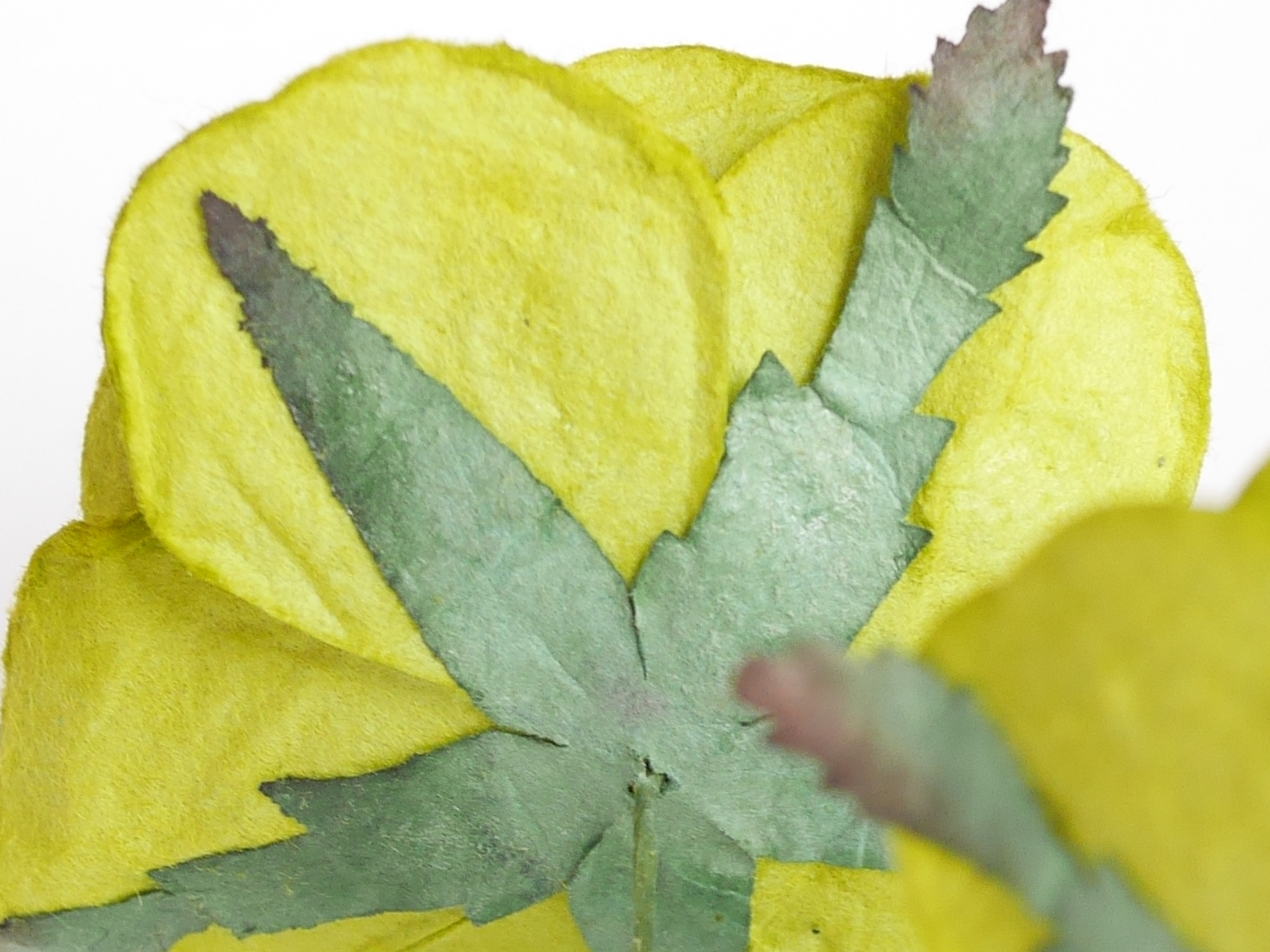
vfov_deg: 11.0
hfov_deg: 14.8
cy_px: 945
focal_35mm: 133
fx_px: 4879
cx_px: 798
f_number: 4
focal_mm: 20
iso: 800
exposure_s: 1/40
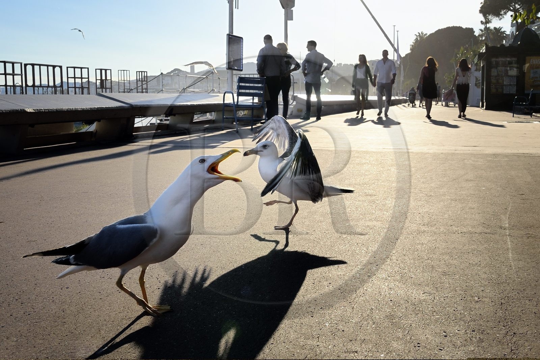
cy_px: 180
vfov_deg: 42.3
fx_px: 465
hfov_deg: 60.3
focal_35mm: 31
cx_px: 270
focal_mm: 31
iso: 200
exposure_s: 1/320
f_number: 14
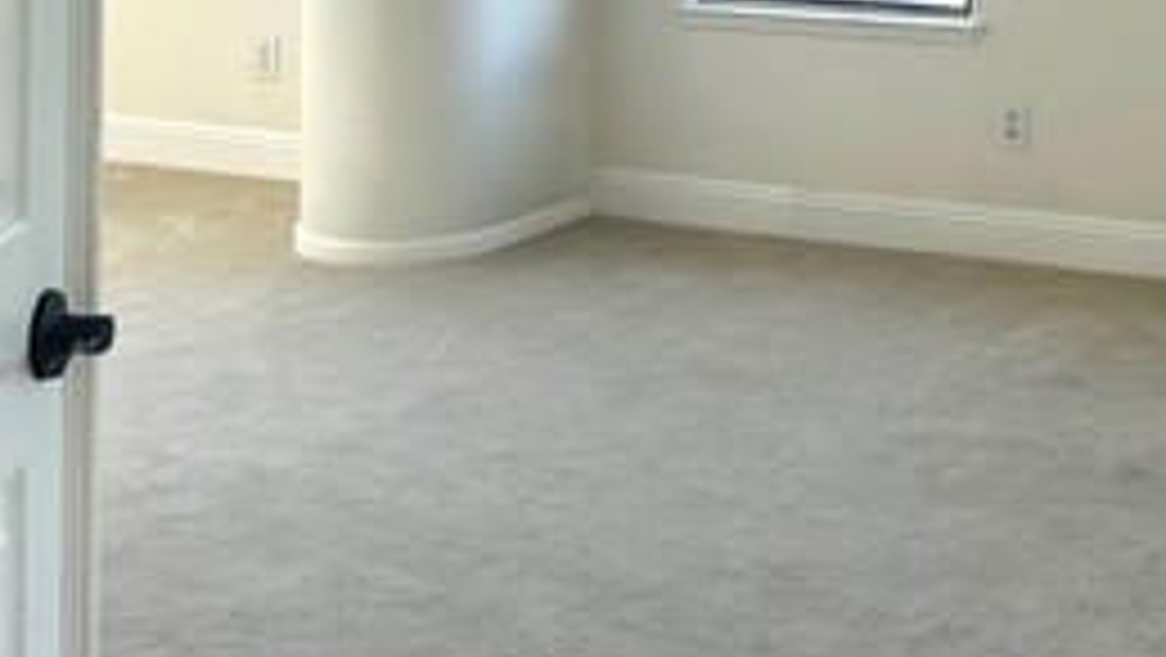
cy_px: -252
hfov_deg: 28.1
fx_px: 2165
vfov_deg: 16.1
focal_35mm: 70
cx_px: 1202
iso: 40
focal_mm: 5.7
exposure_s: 1/242
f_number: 1.5
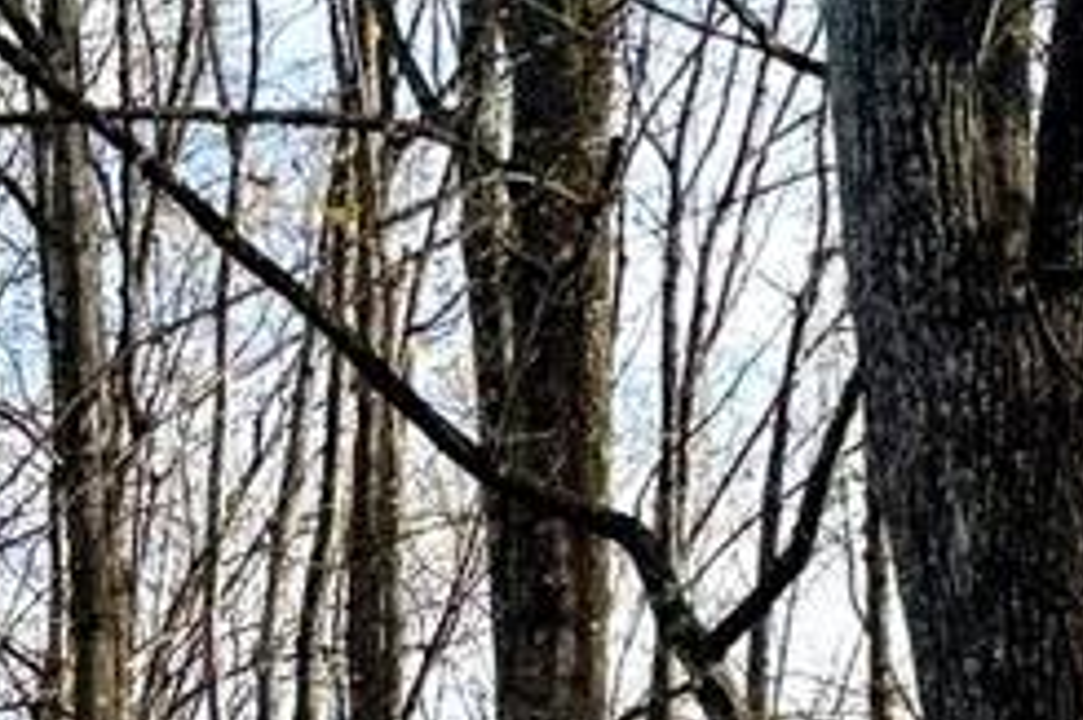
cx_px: 150
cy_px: 733
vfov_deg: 9.3
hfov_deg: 13.9
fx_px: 4419
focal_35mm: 147
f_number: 1.78
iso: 80
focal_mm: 6.76
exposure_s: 1/1770
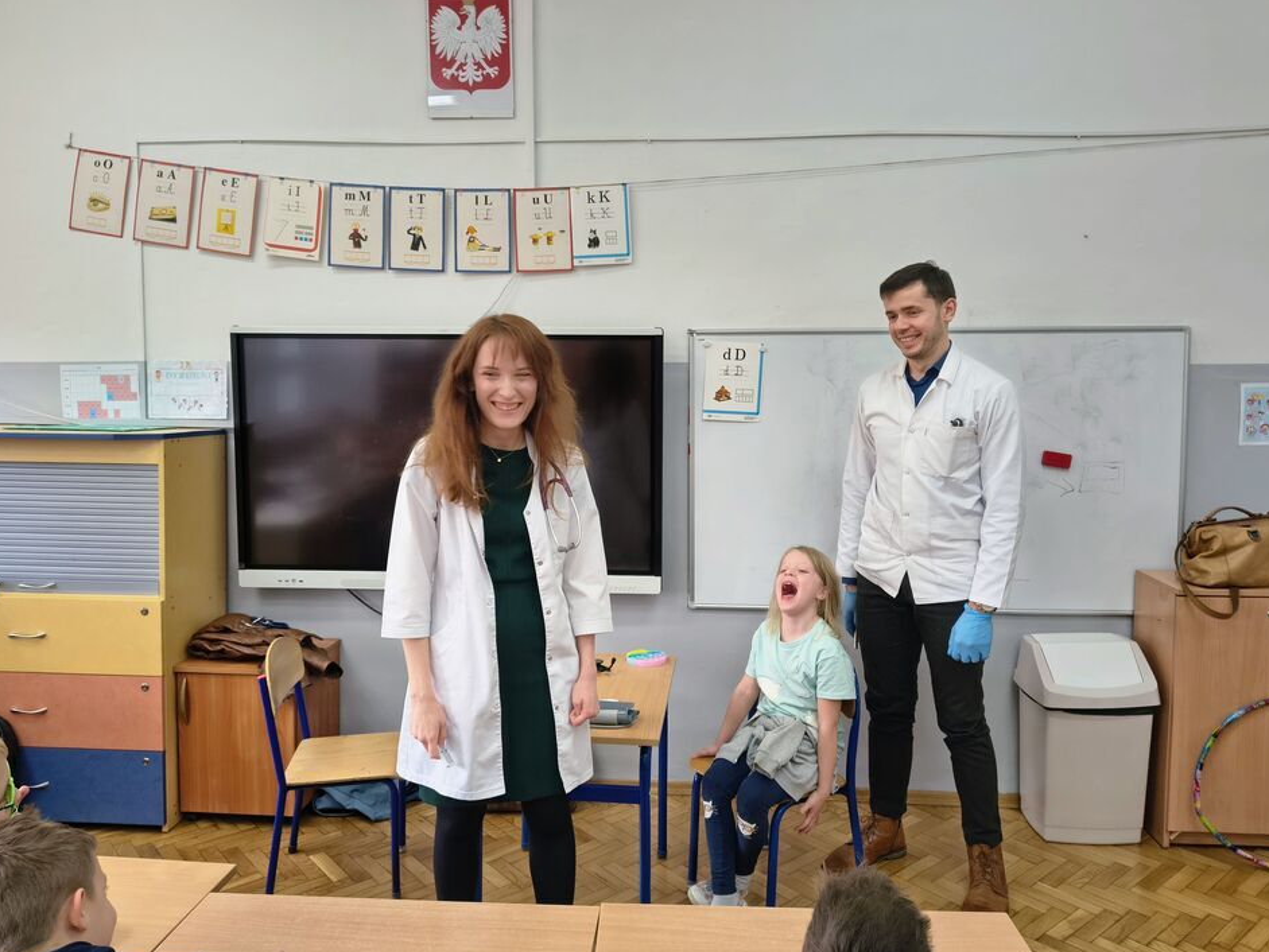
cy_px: 467
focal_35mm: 25
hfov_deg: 69.4
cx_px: 640
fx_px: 917
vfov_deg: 54.9
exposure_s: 1/100
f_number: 1.8
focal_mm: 5.56
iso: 225
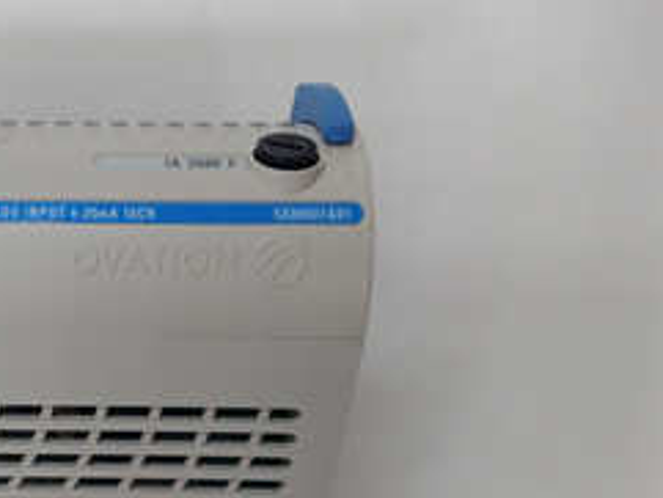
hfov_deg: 32.5
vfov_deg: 25.7
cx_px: 58
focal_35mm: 56
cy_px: 400
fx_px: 1073
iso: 124
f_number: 2
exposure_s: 1/33
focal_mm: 3.79
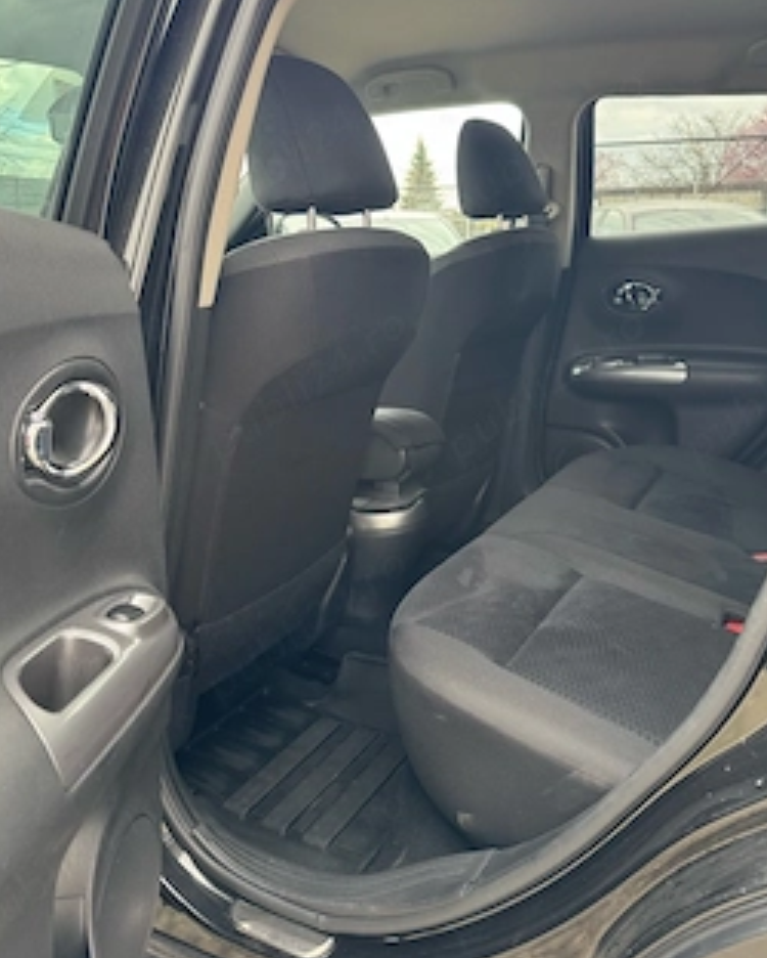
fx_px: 850
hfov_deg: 48.5
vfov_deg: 58.6
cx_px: 368
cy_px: 424
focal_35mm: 30
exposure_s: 1/121
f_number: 1.78
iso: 125
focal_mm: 6.76
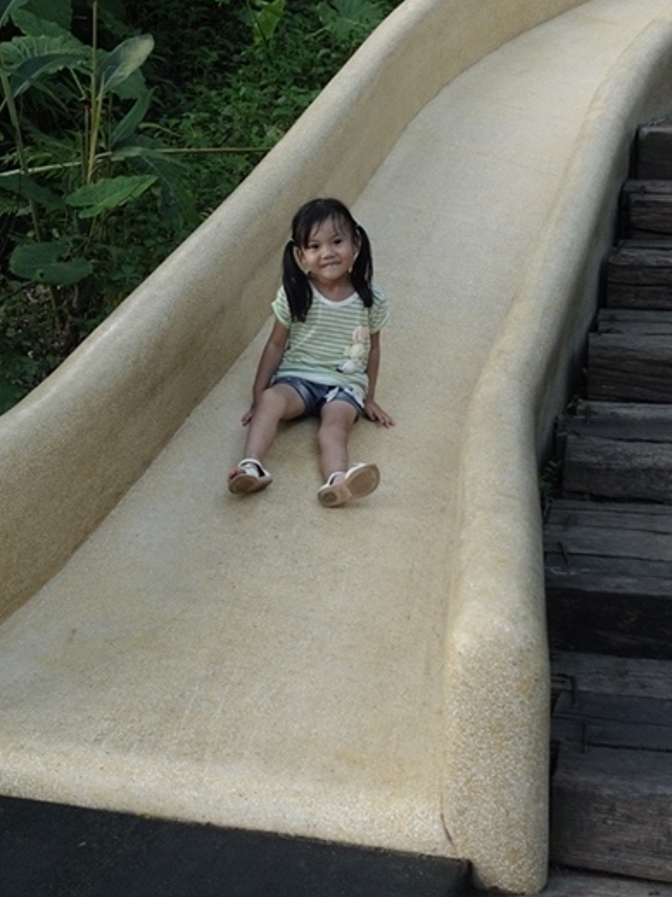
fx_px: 1657
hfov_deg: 22.9
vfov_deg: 30.2
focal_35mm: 64
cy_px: 347
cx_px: 325
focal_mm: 19.86
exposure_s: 1/400
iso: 400
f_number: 3.2
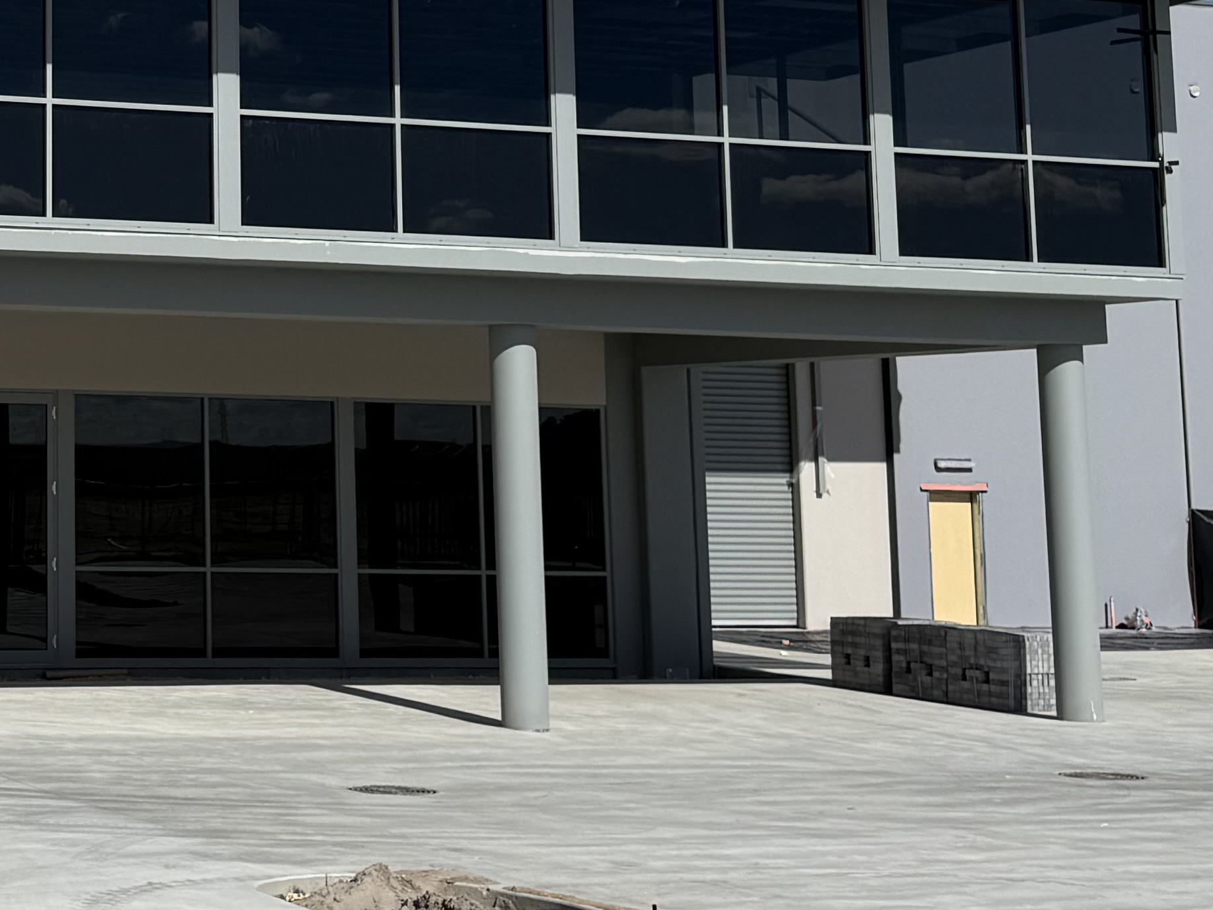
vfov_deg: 19.3
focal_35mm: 75
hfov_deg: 24.2
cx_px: -134
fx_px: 2628
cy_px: 75
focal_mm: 6.76
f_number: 1.78
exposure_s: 1/9091
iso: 80
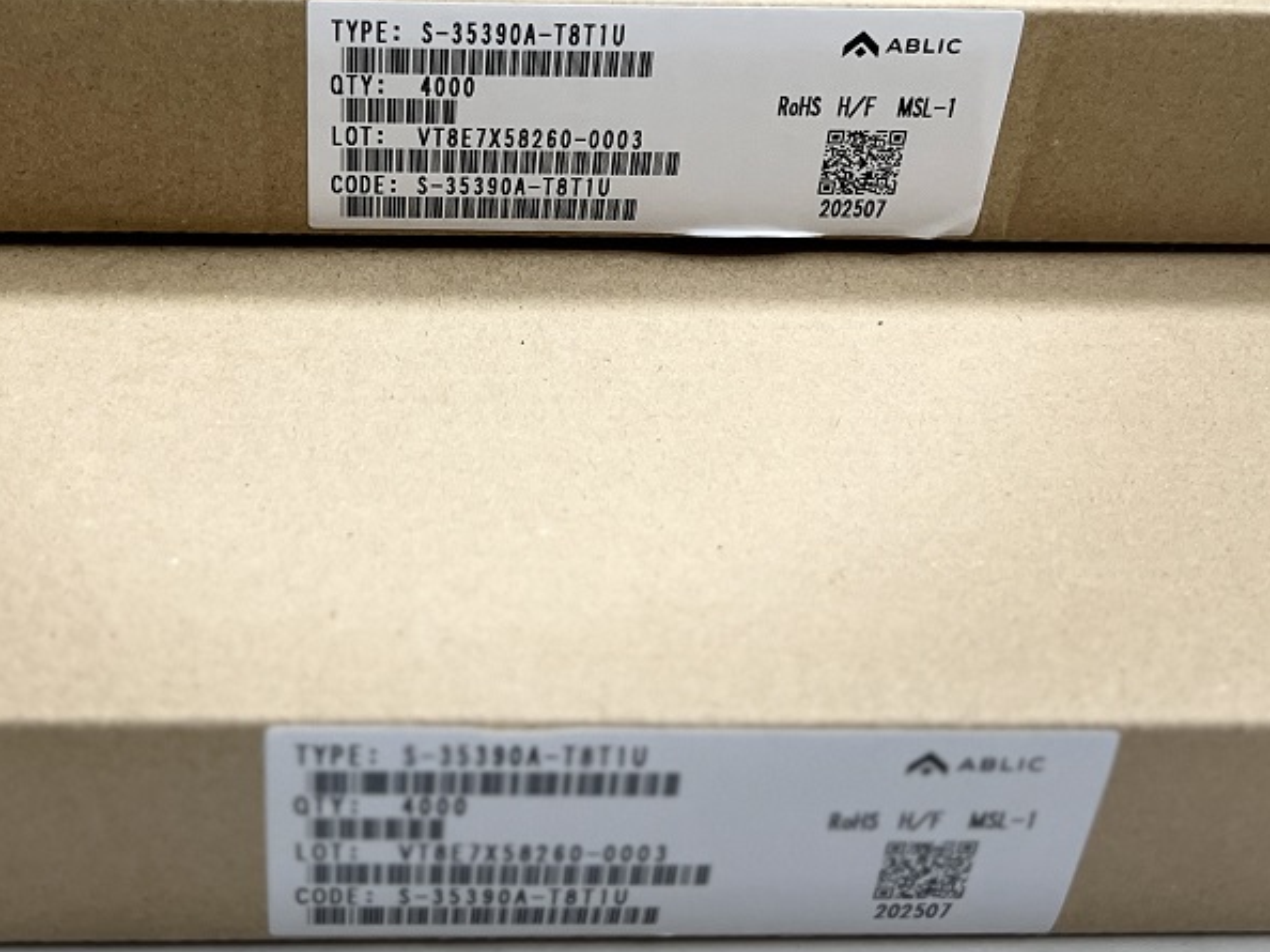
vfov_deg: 26.9
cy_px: 180
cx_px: 466
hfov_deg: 36.0
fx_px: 1944
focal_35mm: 53
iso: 200
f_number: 1.5
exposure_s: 1/50
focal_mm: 5.7
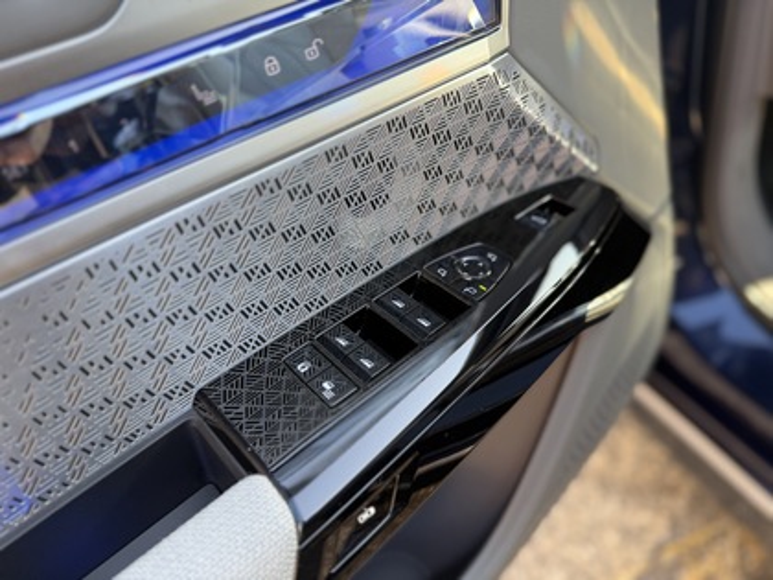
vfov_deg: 56.8
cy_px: 290
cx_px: 386
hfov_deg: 71.6
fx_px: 536
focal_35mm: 24
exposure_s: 1/121
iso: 100
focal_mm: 6.76
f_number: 1.78
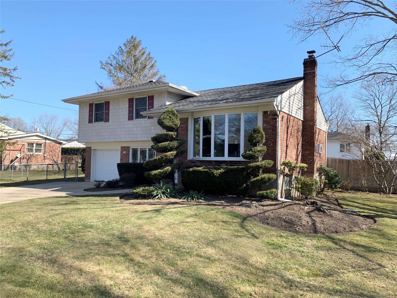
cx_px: 198
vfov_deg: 53.1
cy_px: 149
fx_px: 298
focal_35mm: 26
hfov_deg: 67.3
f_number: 1.8
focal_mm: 4.25
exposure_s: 1/1111
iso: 25
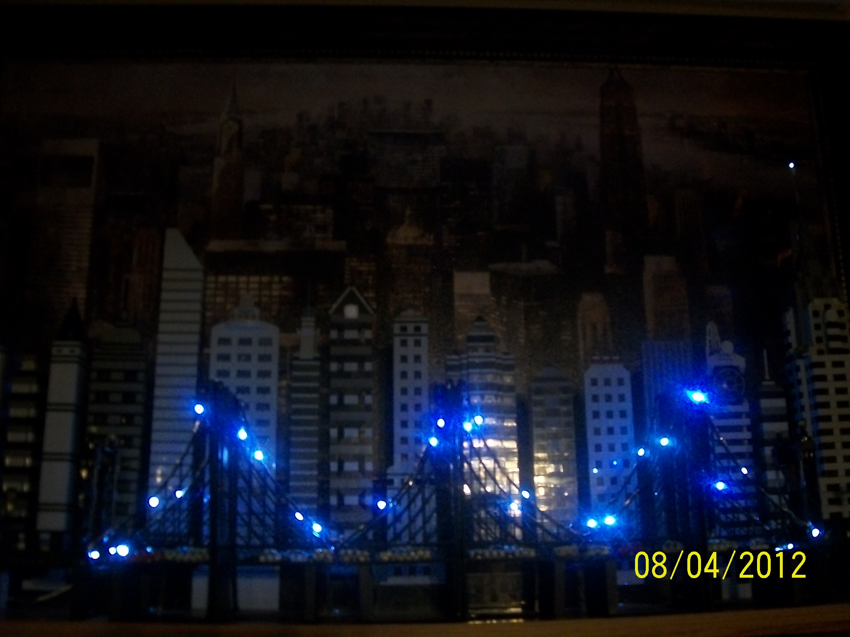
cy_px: 318
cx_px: 425
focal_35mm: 36
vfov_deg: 39.7
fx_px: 884
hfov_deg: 51.4
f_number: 2.7
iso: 240
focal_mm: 6
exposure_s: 1/8
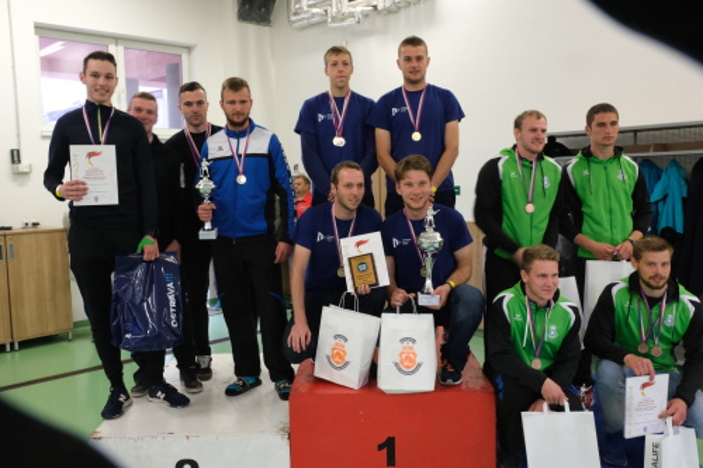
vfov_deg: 41.1
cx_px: 352
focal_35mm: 32
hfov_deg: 58.7
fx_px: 625
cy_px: 234
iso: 3200
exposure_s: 1/10
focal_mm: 21.6
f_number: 14
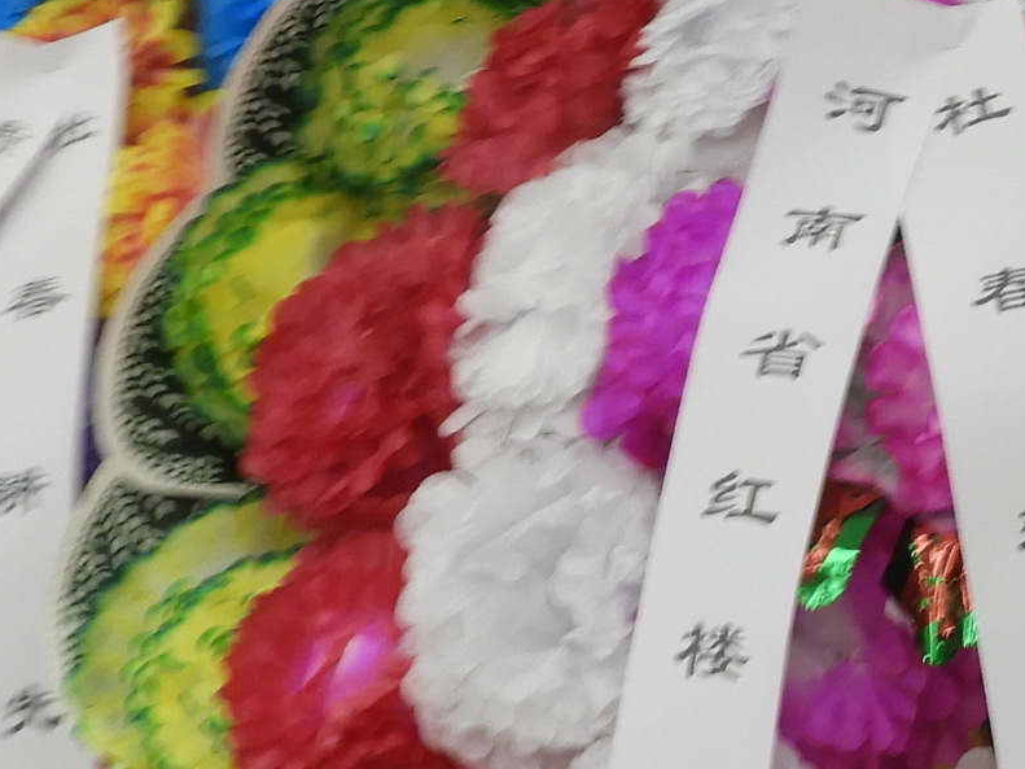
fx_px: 2931
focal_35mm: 99
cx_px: 1113
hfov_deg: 19.1
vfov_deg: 14.8
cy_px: 64
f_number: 3.3
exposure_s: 1/30
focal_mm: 4.3
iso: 100
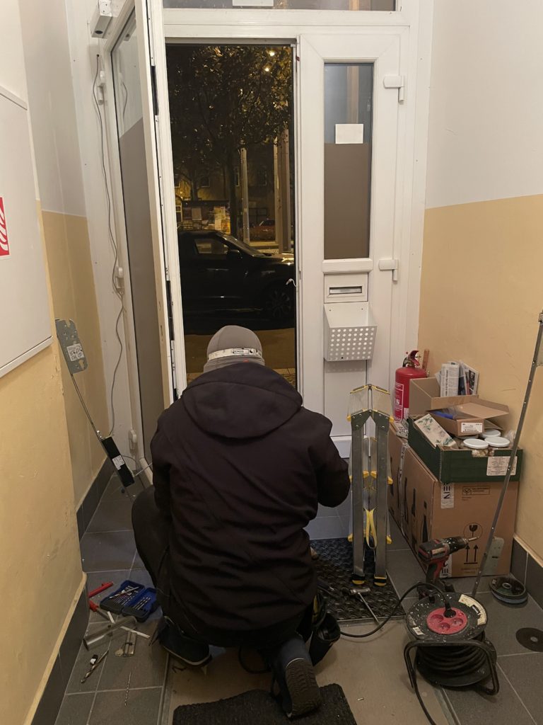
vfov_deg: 67.3
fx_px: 544
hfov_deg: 53.1
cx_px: 272
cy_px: 362
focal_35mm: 26
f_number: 1.6
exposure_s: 1/25
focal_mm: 4.2
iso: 640
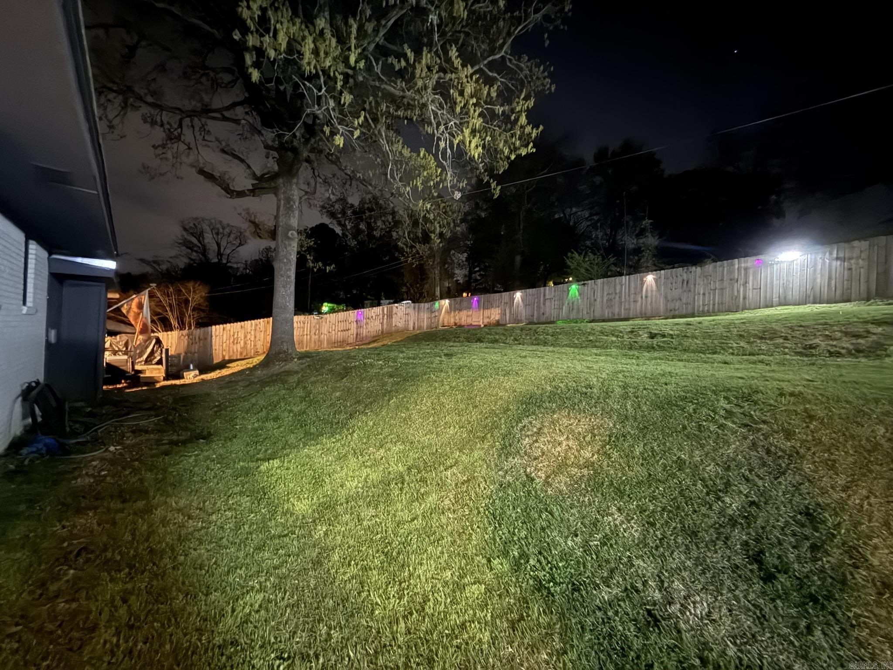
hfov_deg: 102.1
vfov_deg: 85.7
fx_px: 361
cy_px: 335
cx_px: 446
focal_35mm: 14
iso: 1600
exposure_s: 1/4
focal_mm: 2.22
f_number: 2.2
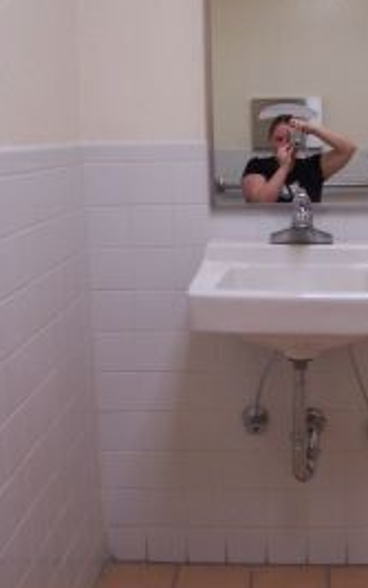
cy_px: 255
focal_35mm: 54
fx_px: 866
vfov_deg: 37.5
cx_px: 273
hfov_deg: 23.8
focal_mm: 5.6
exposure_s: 1/30
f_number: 2.7
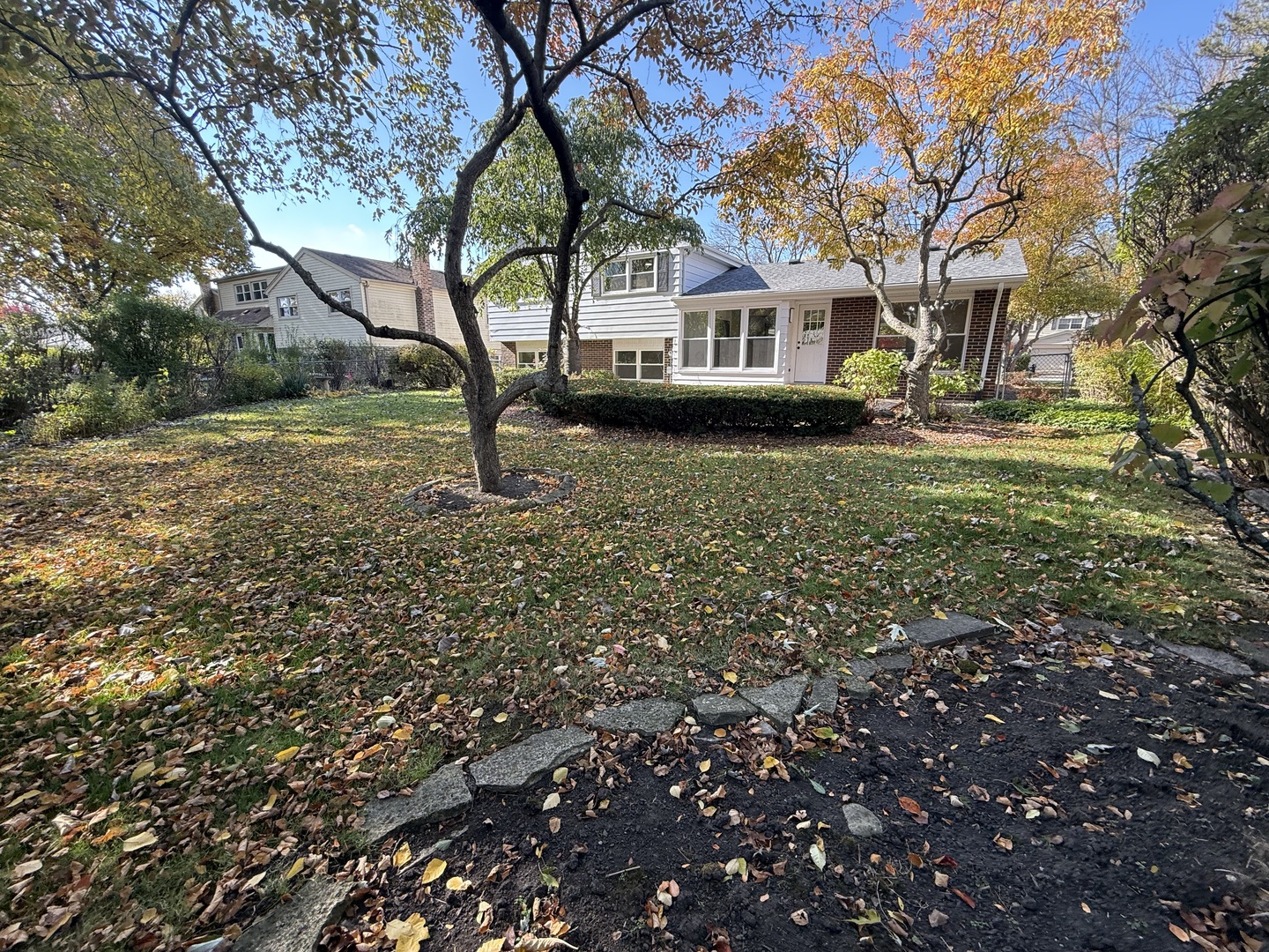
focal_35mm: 14
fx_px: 513
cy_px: 476
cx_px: 634
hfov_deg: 102.1
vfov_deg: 85.7
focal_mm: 2.22
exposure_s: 1/159
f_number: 2.2
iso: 64
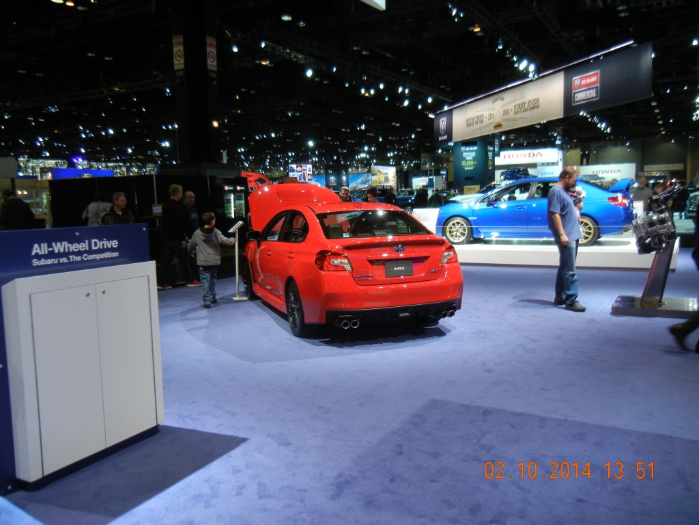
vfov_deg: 46.8
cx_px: 350
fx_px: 606
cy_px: 262
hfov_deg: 60.0
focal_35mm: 30
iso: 178
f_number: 3.5
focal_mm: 5.4
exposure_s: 1/54.1
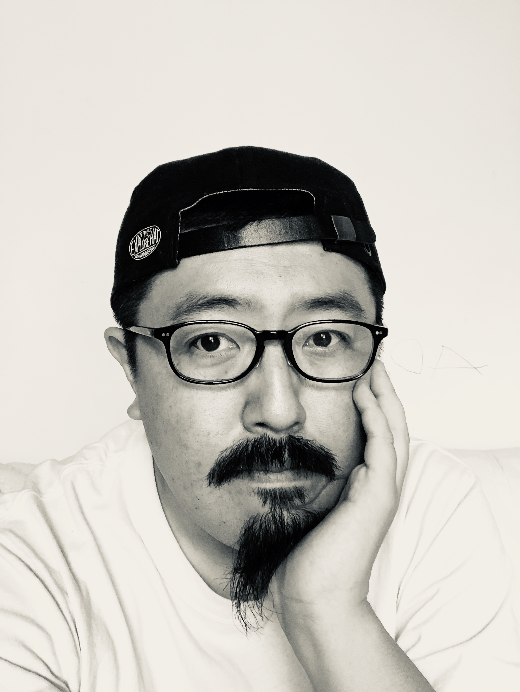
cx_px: 260
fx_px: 640
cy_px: 346
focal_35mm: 32
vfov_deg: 56.8
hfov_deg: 44.2
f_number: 2.2
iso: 400
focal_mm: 2.87
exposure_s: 1/60
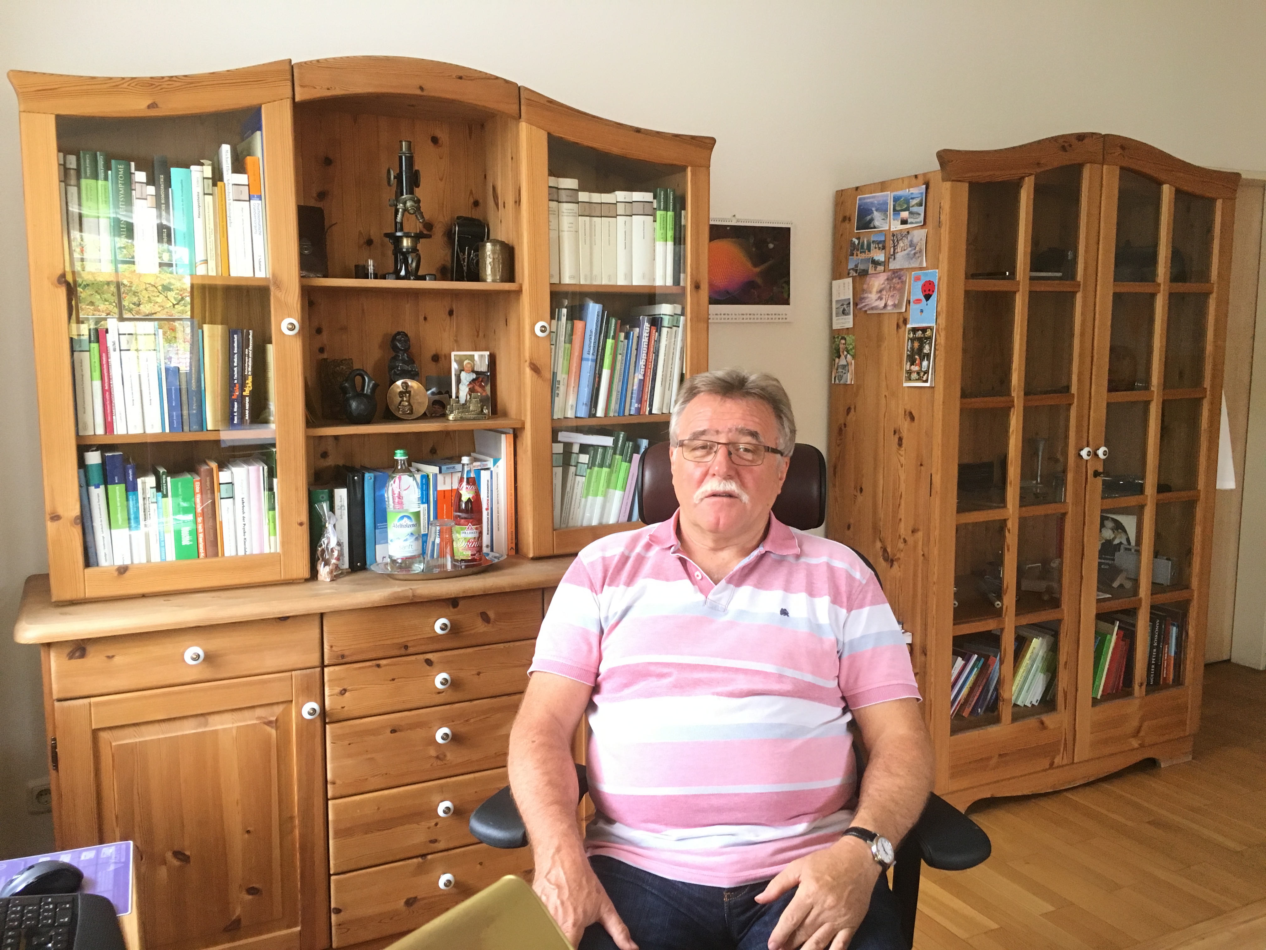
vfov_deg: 48.2
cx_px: 633
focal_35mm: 29
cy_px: 475
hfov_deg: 61.7
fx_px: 1061
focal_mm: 4.15
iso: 160
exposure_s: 1/33
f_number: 2.2
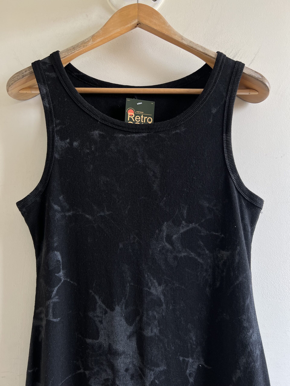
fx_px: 290
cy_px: 193
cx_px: 145
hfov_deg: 53.1
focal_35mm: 26
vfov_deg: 67.3
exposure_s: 1/171
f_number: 1.5
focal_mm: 5.7
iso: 50
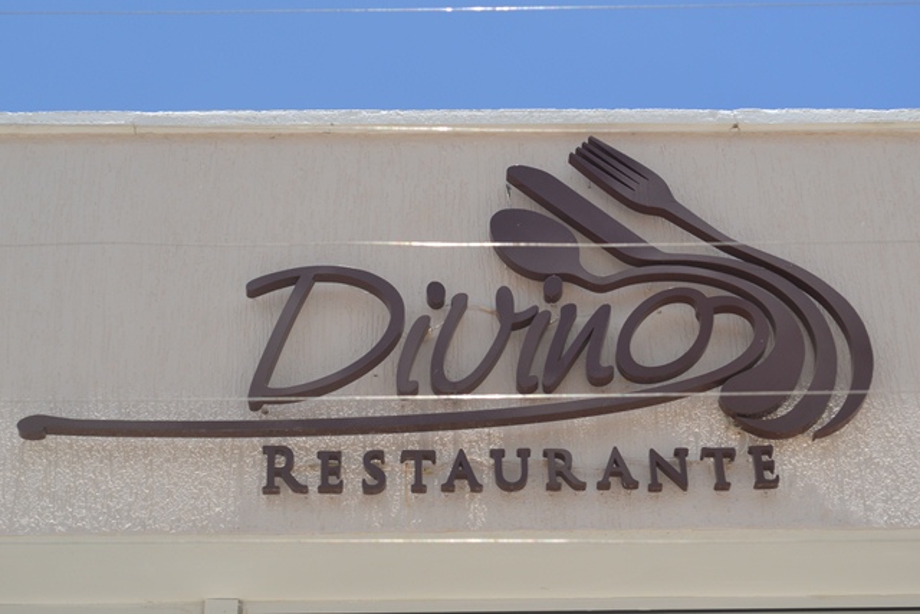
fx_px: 2109
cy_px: 307
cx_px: 460
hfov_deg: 24.6
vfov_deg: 16.6
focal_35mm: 82
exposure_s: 1/250
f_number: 8
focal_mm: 55
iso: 100
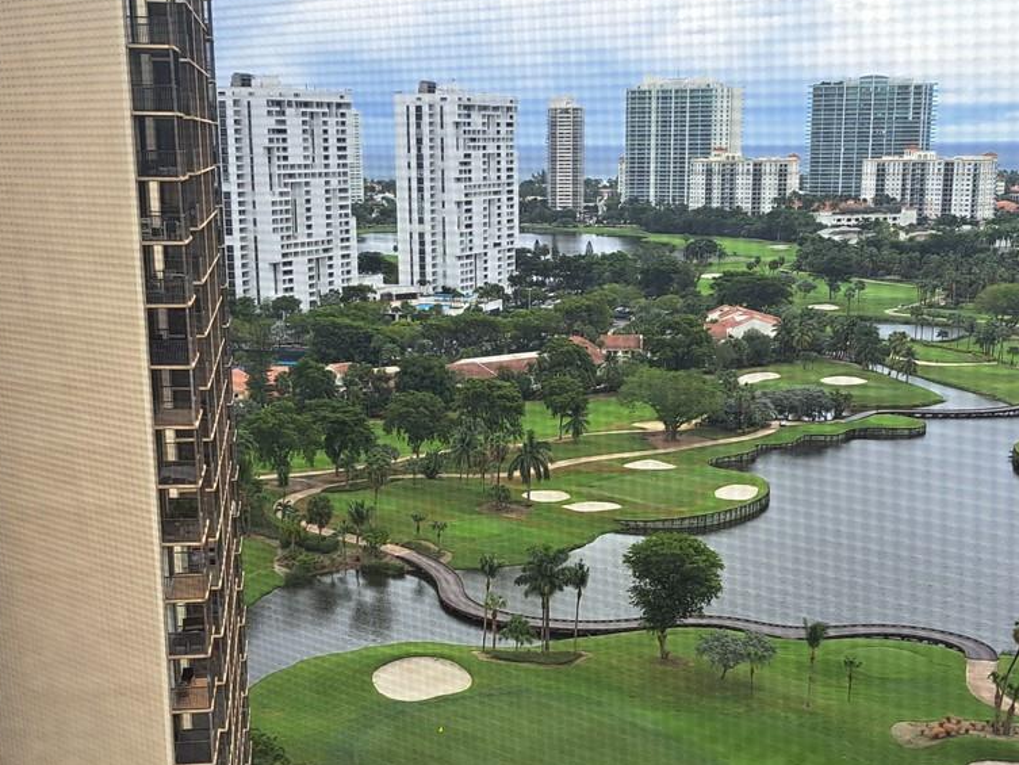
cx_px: 499
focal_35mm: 51
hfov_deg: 37.5
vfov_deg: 28.3
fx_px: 1502
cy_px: 532
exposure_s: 1/666
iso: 50
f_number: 1.8
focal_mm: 5.23
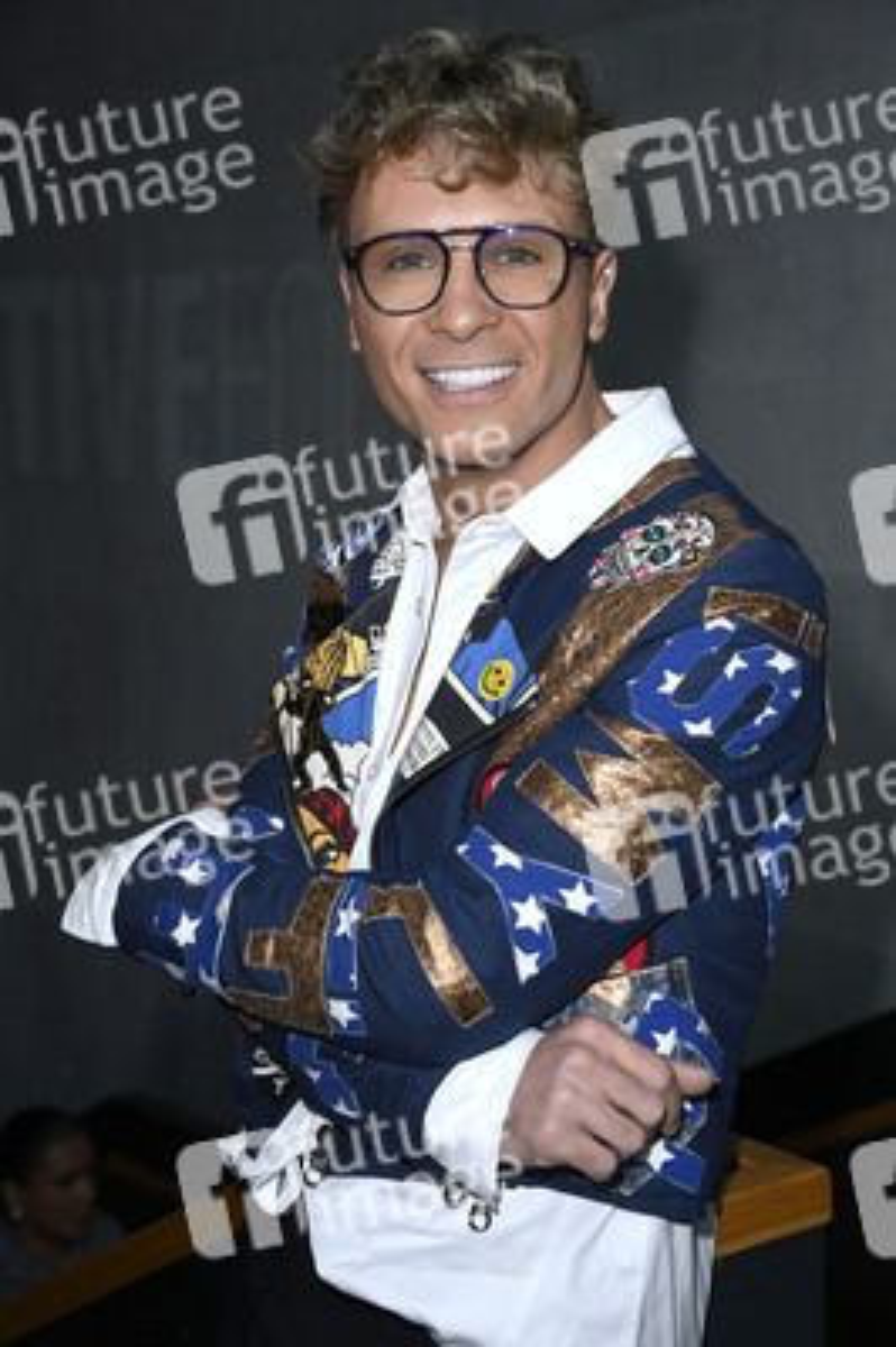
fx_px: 2319
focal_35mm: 62
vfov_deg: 32.4
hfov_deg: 21.9
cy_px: 674
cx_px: 448
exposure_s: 1/160
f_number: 5.6
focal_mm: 62
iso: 640
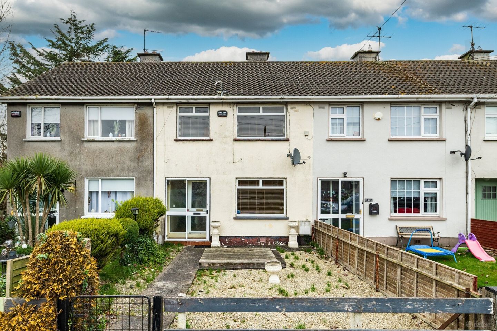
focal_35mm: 17
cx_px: 248
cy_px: 166
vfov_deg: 70.4
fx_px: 235
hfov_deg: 93.3
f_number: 5.6
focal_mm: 17
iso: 1000
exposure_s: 1/500
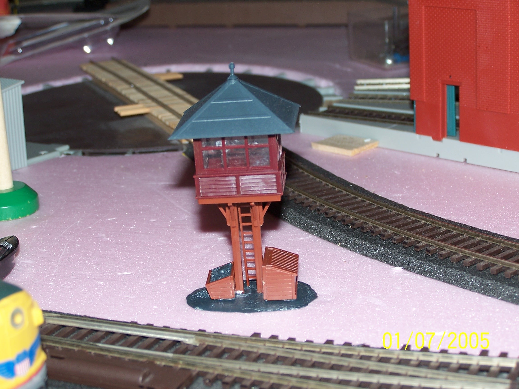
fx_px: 1124
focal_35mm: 75
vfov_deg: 19.6
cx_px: 260
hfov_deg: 26.0
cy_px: 194
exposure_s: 1/60
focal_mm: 12.4
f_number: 3.2
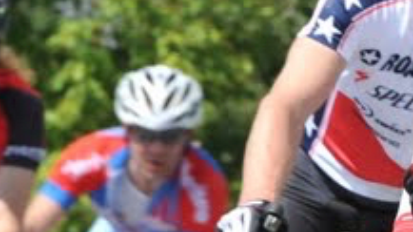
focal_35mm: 938
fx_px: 10271
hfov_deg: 2.3
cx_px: 609
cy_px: 200
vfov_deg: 1.3
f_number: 9
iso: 320
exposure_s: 1/400
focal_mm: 190
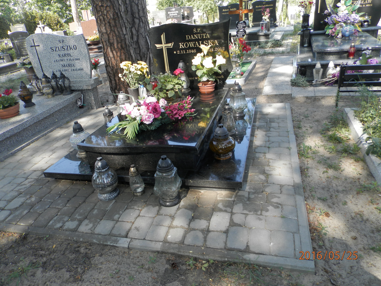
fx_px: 275
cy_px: 143
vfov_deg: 54.9
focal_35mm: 25
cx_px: 190
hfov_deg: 69.4
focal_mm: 4.5
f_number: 3.1
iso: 80
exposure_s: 1/160
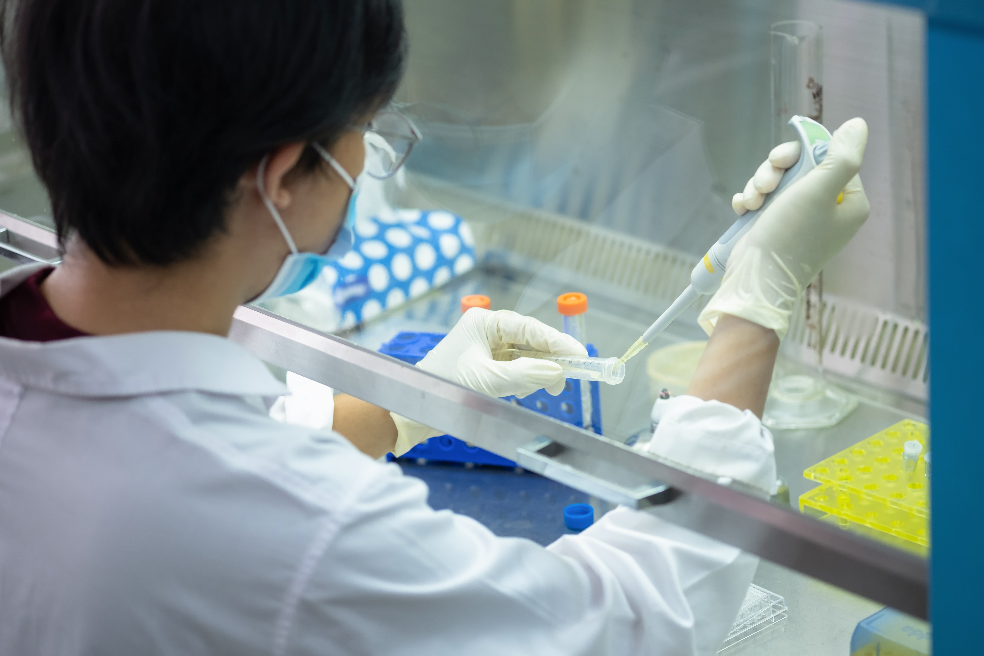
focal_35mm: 90
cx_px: 492
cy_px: 328
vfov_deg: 15.2
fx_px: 2460
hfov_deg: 22.6
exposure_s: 1/160
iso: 500
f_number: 2.4
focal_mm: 60
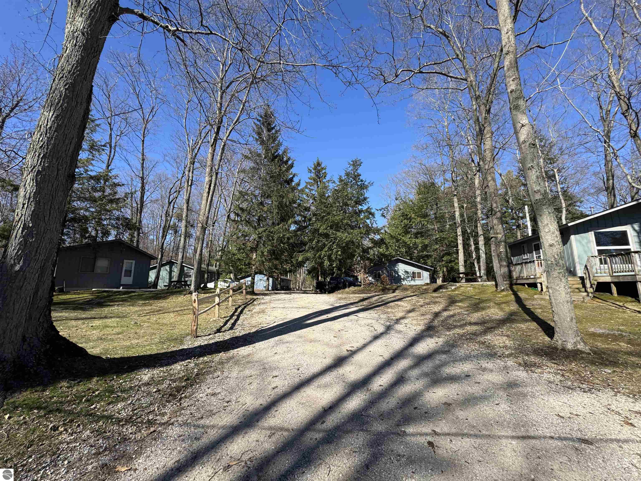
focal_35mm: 14
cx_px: 320
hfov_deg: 102.1
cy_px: 240
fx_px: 259
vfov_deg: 85.7
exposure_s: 1/1048
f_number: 2.2
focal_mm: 2.22
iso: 50
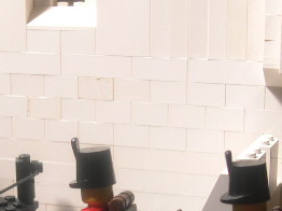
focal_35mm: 115
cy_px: 191
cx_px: 45
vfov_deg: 12.8
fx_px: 936
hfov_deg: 17.0
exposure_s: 1/203
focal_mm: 10.1
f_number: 3.1
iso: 100
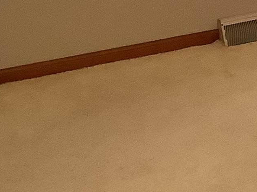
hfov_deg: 12.2
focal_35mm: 150
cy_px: -168
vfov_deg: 9.4
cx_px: 448
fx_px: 1113
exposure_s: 1/60
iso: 125
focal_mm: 3.3
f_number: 2.4
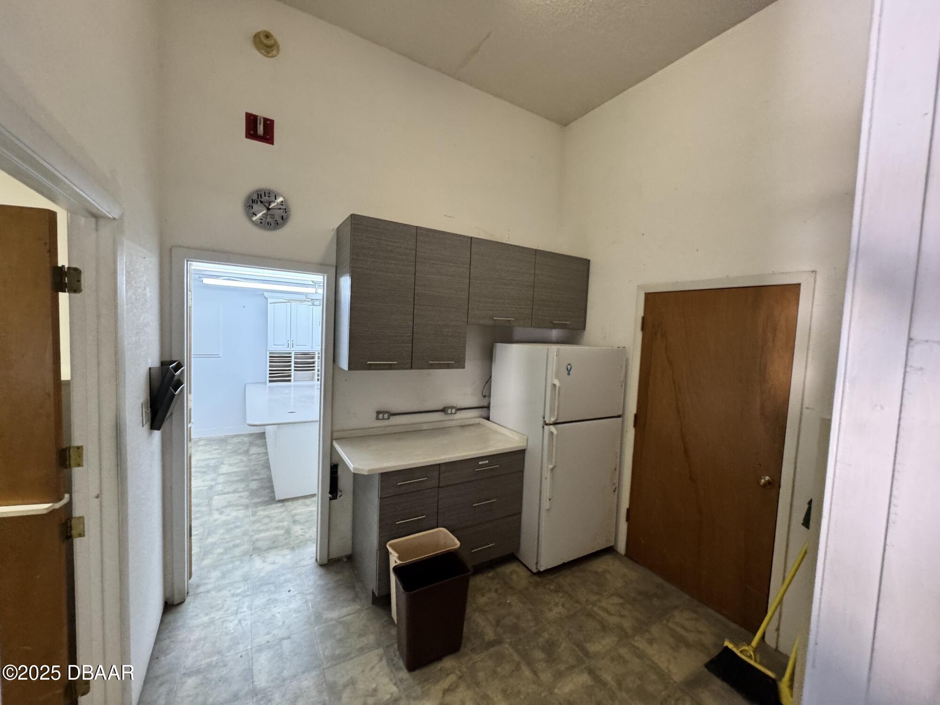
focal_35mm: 14
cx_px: 470
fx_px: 380
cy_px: 352
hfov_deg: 102.1
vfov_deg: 85.7
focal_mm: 2.22
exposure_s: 1/60
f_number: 2.2
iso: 320
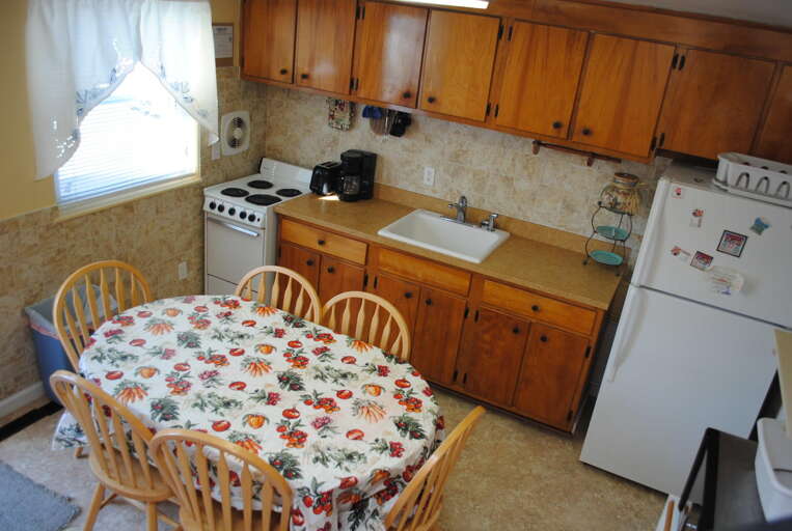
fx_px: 595
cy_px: 266
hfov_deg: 67.3
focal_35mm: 27
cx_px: 396
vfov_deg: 48.1
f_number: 4
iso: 200
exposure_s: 1/60
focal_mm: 18
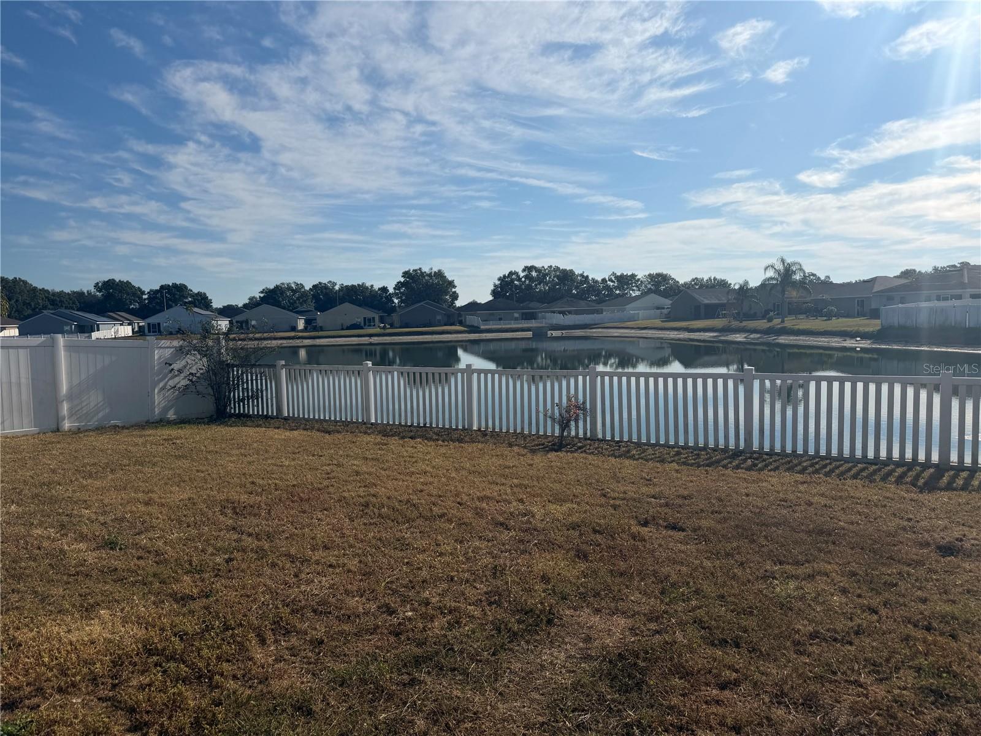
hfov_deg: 71.6
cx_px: 490
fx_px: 680
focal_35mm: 24
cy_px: 368
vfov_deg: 56.8
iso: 80
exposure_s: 1/11905
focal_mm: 6.76
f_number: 1.78
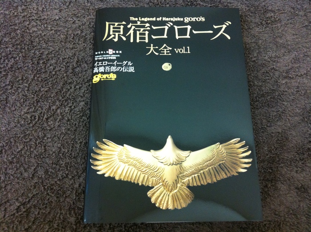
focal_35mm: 35
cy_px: 116
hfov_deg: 52.7
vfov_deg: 40.6
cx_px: 156
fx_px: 314
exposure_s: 1/15
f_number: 2.8
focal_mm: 3.85
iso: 320
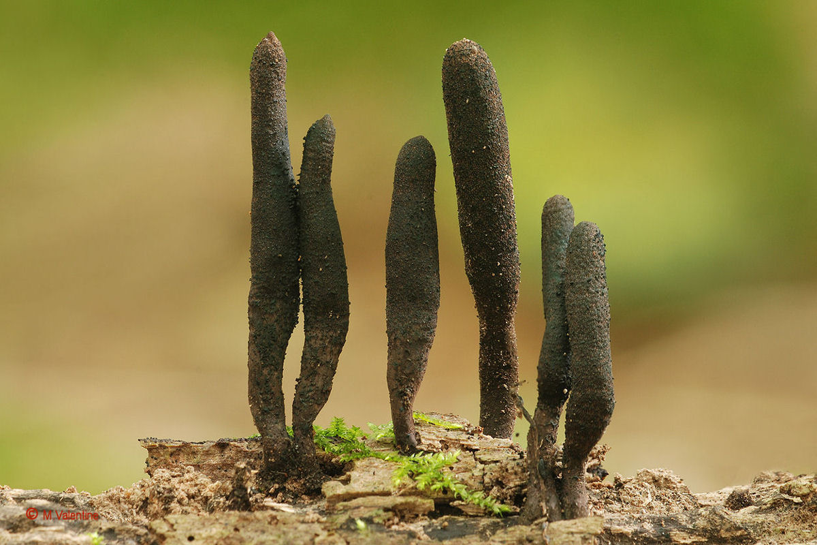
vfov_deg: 3.7
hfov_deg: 5.5
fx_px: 8510
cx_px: 408
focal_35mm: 375
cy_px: 272
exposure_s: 9
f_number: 11
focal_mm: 250
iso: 200
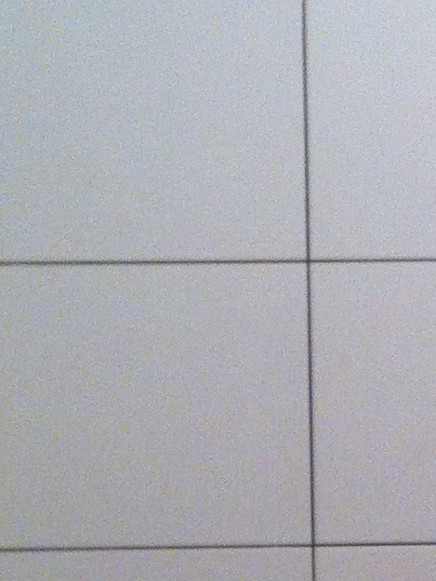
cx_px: 407
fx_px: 2434
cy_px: 646
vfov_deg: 13.3
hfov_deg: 10.2
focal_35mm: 145
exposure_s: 1/17
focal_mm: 3.85
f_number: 2.8
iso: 160
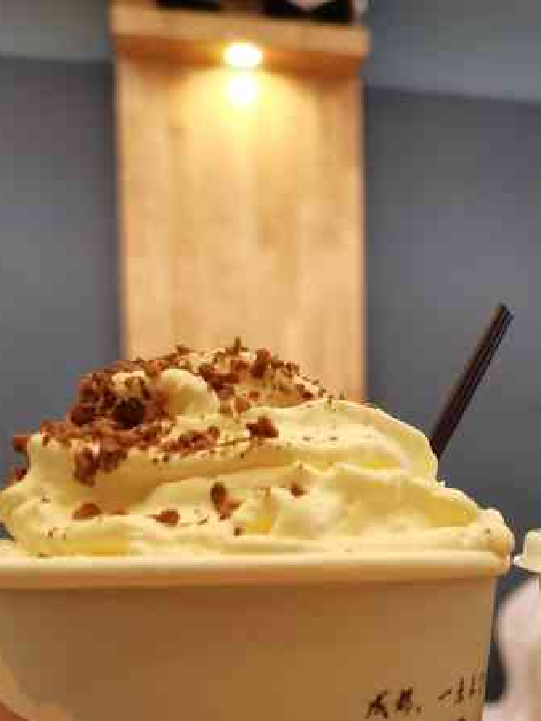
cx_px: 525
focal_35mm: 54
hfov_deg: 25.8
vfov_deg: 33.7
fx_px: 1125
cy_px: 646
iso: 320
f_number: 1.8
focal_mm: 5.58
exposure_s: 1/40
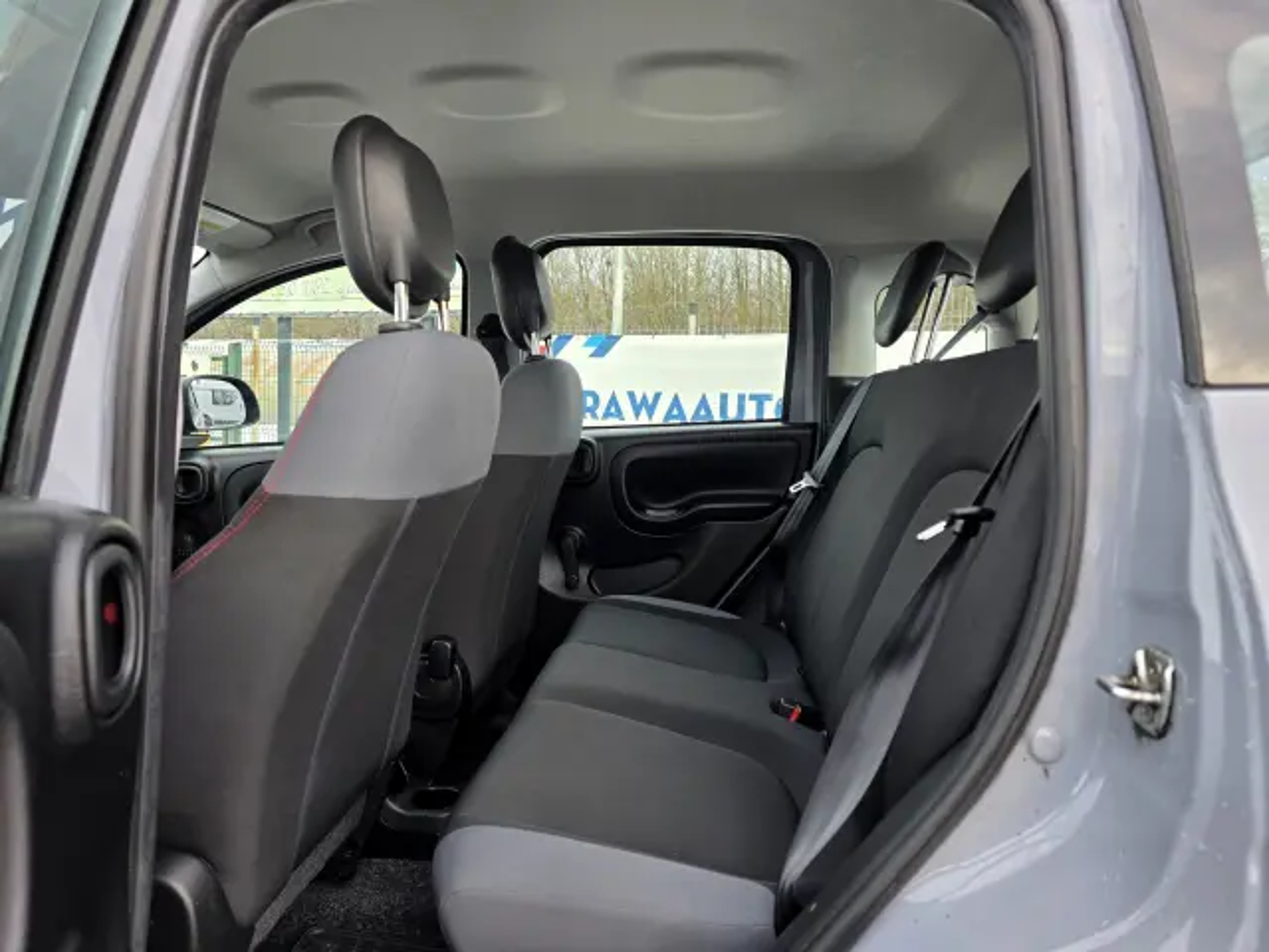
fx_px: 843
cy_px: 476
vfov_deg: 58.9
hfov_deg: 73.9
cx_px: 634
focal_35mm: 23
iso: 40
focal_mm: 6.3
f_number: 1.7
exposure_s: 1/359
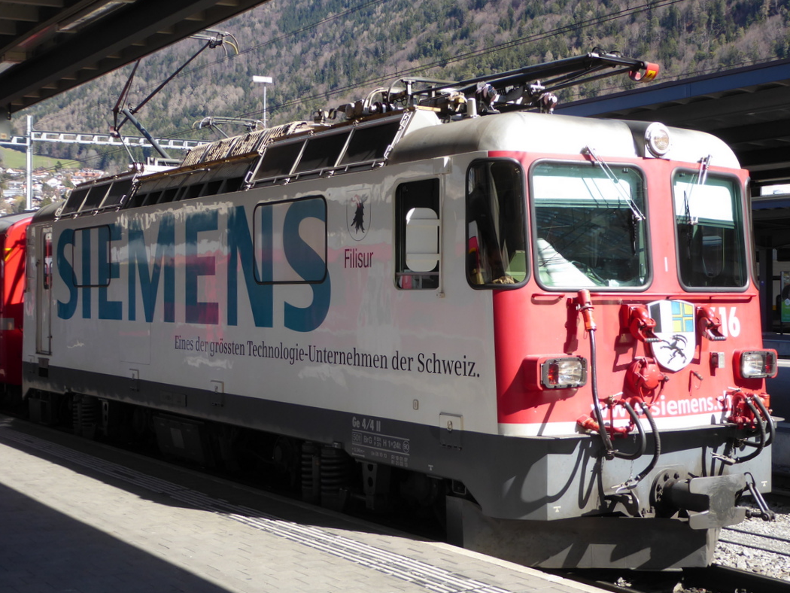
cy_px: 294
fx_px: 1278
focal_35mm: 56
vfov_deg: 26.1
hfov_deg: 34.3
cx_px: 429
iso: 80
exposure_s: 1/250
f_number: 4
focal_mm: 8.4
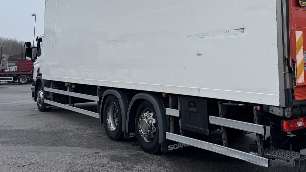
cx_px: 214
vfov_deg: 28.2
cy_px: 27
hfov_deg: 48.2
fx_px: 333
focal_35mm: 41
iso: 80
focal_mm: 6.76
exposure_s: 1/2445
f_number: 1.78
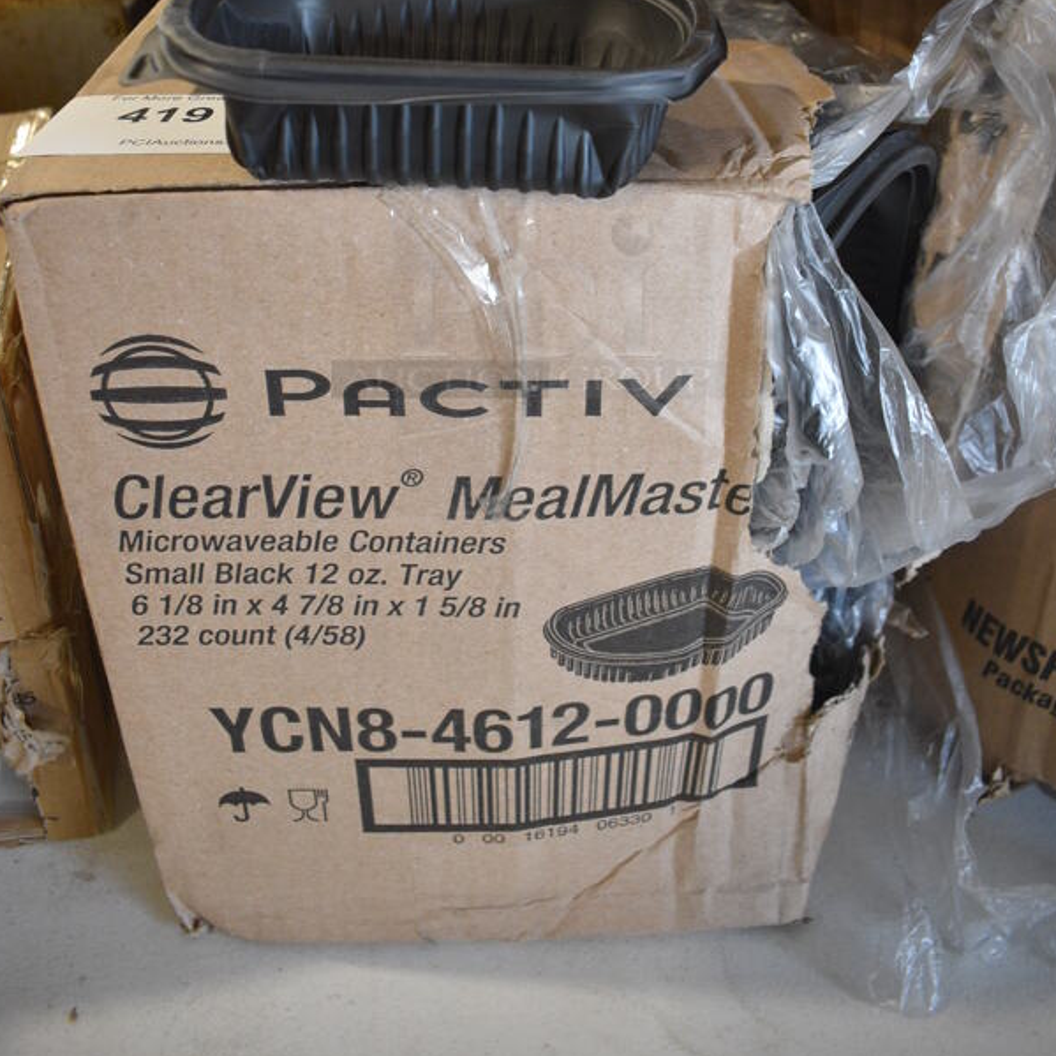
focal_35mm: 35
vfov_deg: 46.0
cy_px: 306
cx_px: 529
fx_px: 1208
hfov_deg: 47.2
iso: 1250
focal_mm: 18
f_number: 3.5
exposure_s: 1/125
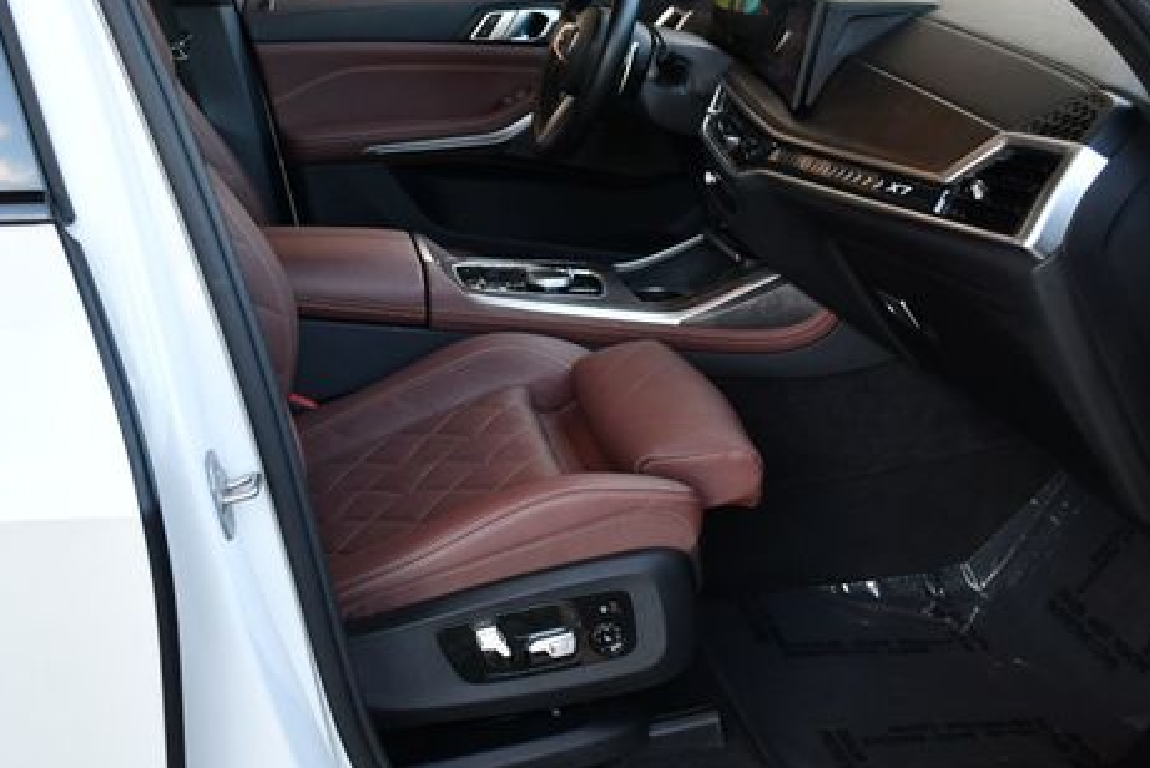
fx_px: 1598
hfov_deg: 39.6
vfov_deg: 27.0
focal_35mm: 50
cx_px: 569
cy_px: 309
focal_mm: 18
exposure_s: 1/250
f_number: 3.5
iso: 500
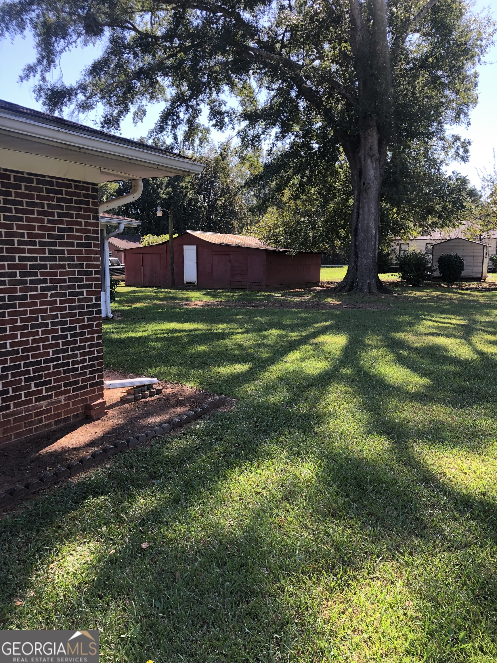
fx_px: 536
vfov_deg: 63.4
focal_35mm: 28
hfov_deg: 49.7
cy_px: 332
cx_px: 248
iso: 20
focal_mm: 3.99
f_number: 1.8
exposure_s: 1/206
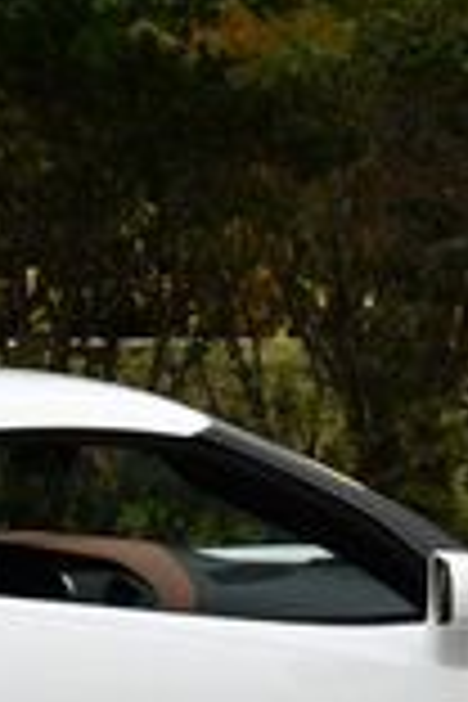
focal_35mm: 426
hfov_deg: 3.2
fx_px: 8306
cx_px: -27
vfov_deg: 4.8
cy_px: 441
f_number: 8
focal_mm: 52
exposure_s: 1/250
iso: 100
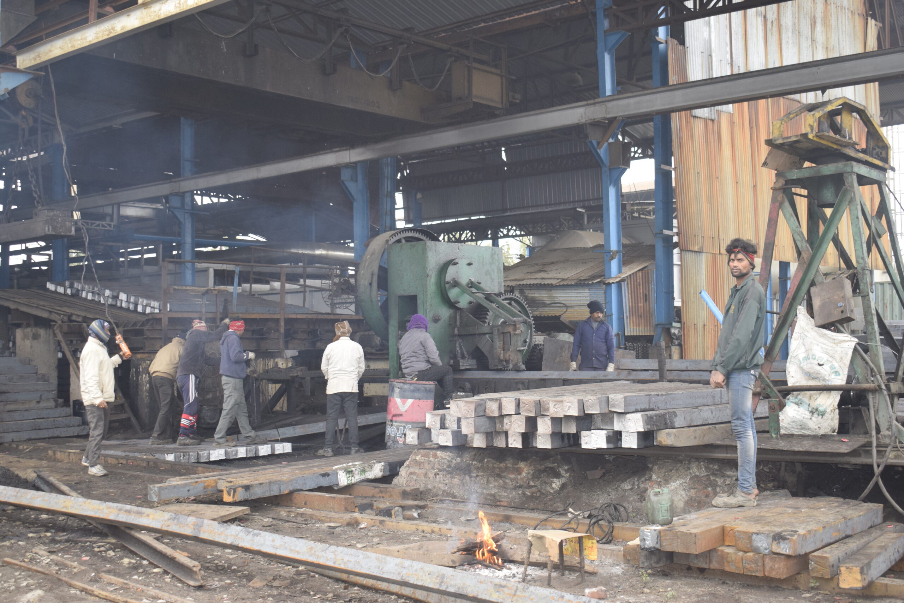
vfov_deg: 29.9
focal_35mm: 45
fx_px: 1130
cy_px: 302
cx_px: 452
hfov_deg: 43.6
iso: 800
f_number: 5
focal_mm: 30
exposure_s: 1/160
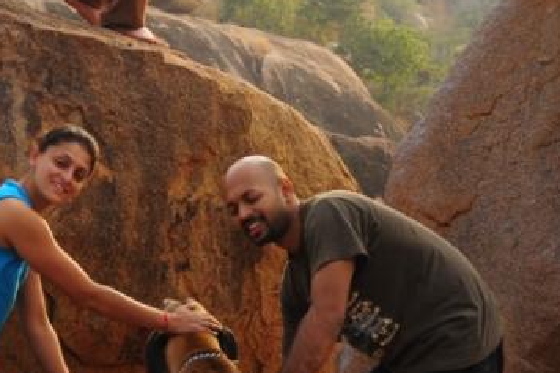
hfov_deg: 17.4
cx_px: 118
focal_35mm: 116
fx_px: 1810
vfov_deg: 11.7
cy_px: 327
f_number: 3.8
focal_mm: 27
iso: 500
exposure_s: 1/1600
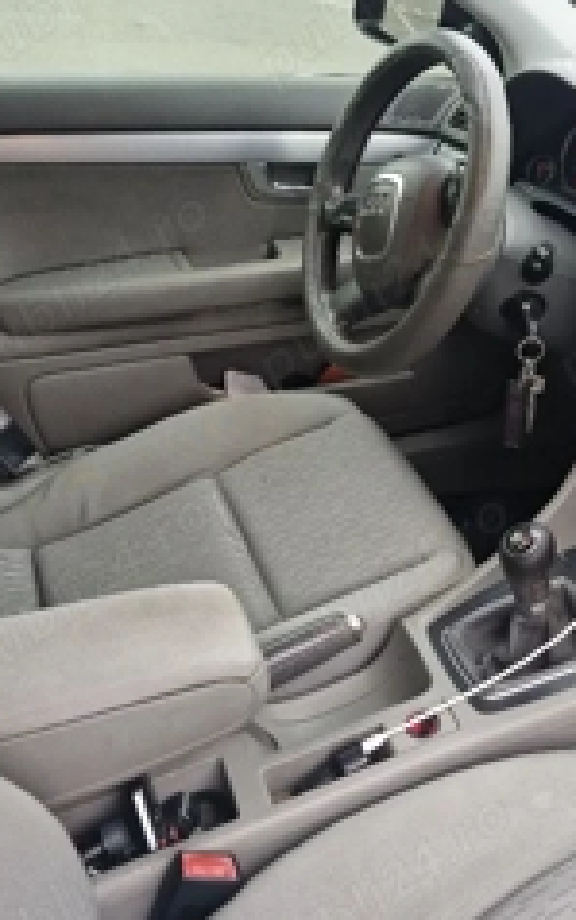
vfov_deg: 47.7
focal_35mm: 41
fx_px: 1029
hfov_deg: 30.5
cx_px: 460
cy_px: 336
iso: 200
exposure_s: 1/182
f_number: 1.8
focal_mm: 5.54
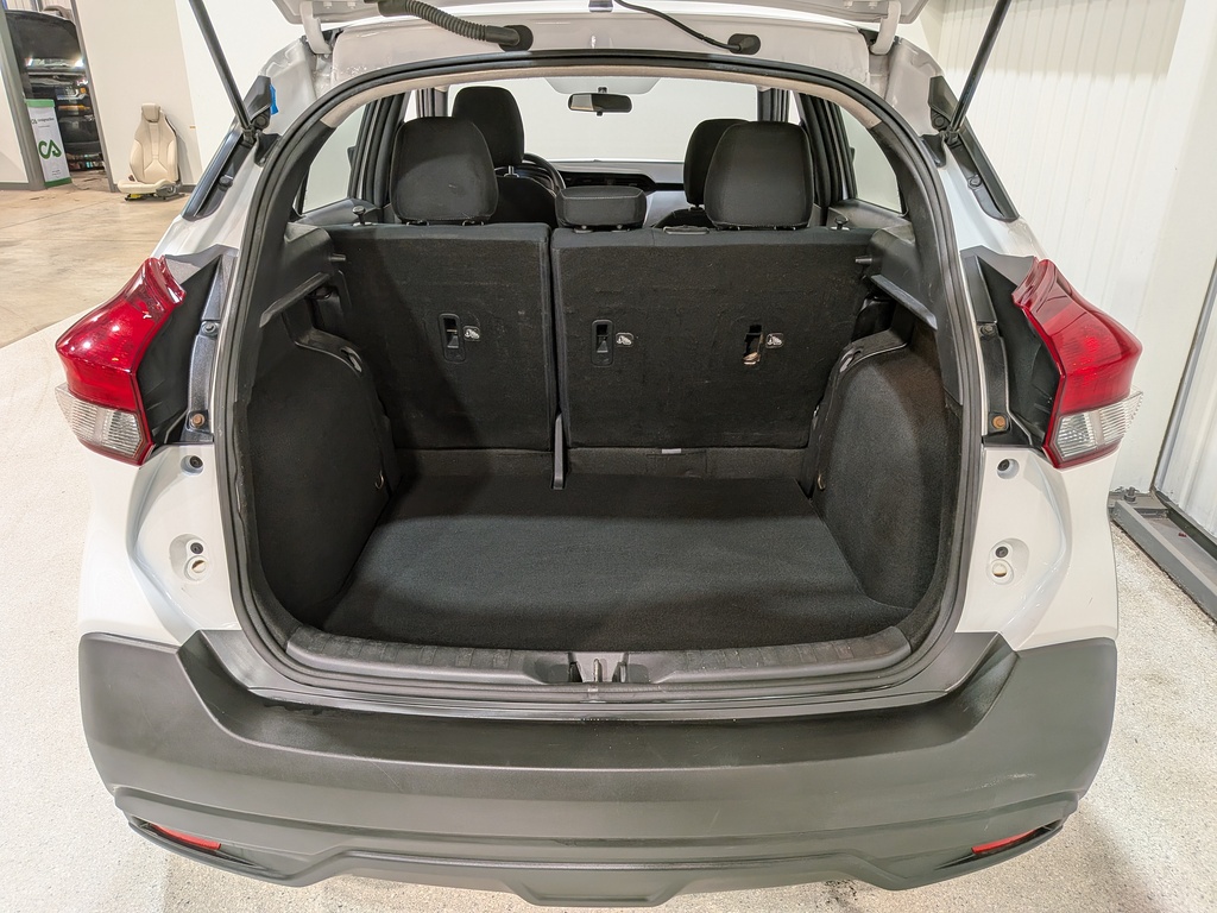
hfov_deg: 71.6
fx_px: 844
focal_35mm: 24
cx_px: 608
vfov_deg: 56.8
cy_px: 456
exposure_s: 1/100
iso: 124
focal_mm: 4.53
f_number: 1.7
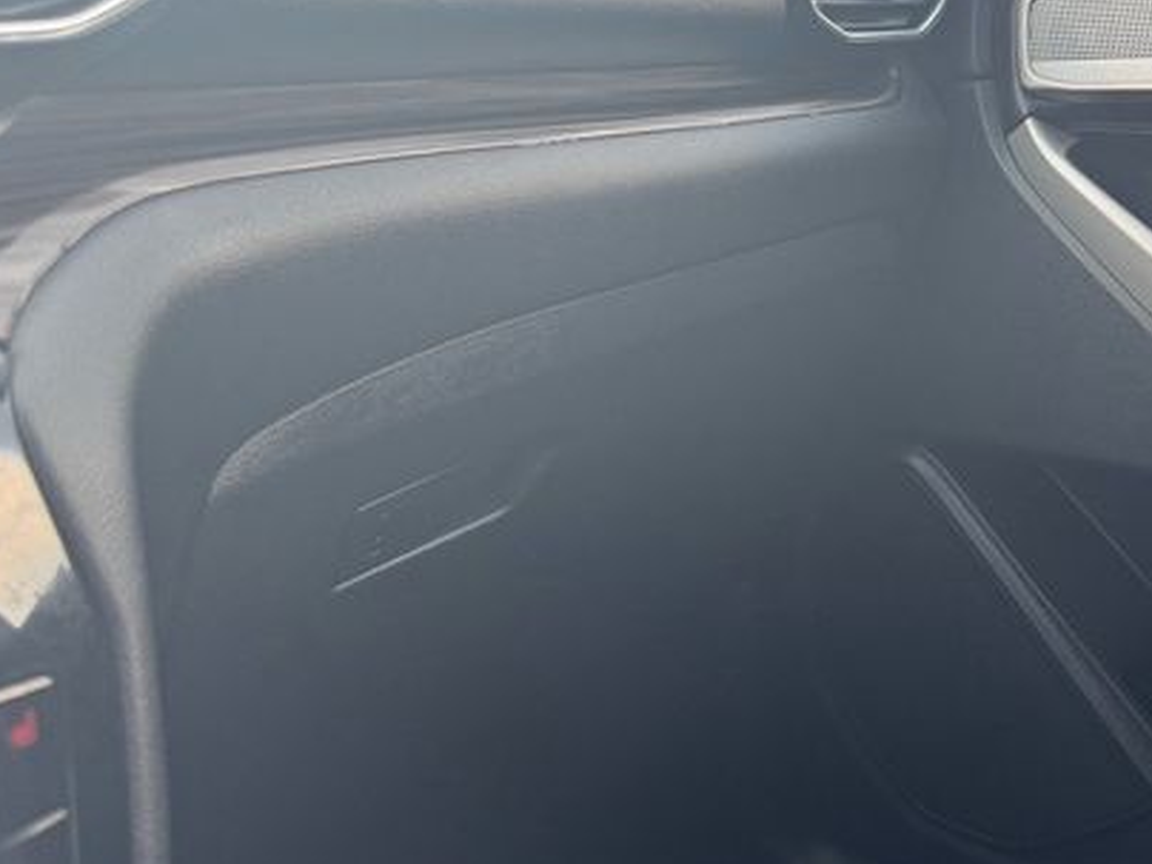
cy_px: 399
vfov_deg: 37.7
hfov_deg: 47.0
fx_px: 1265
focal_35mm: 38
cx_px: 878
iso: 125
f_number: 1.78
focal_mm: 6.76
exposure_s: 1/121
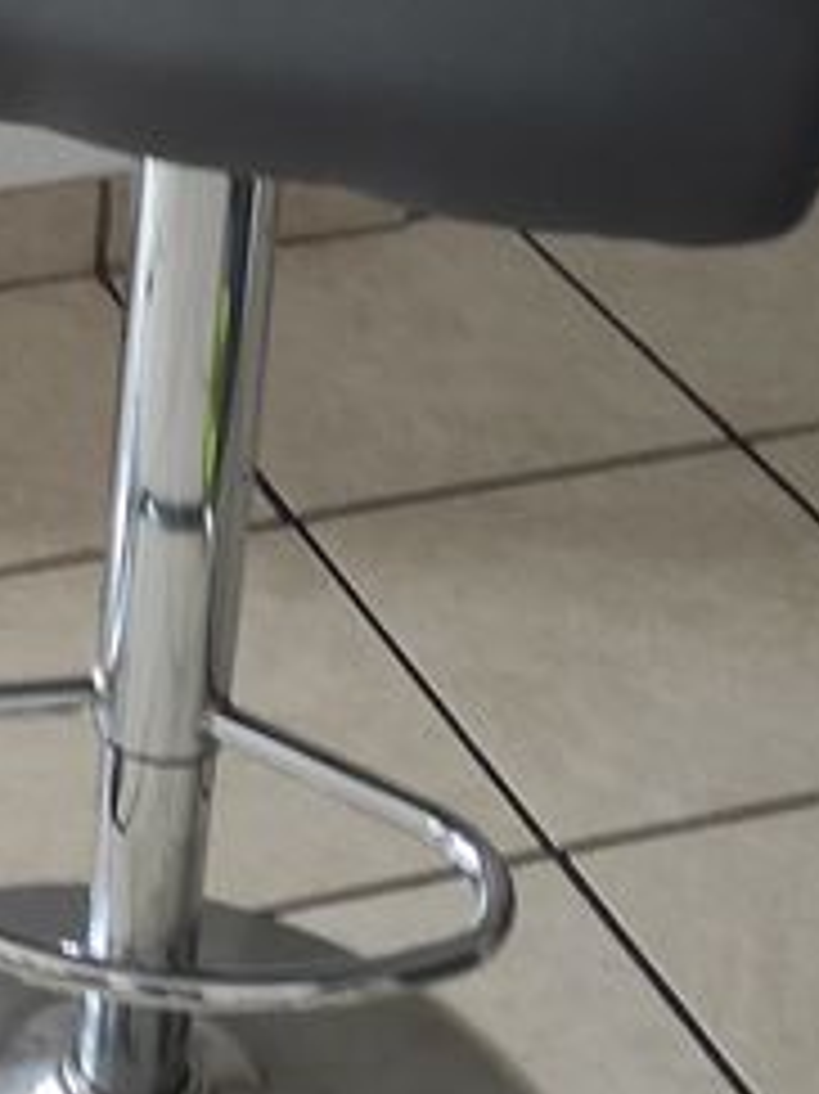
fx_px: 3252
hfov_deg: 13.5
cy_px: 0
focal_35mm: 103
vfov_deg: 18.6
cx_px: -418
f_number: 1.89
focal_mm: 5.43
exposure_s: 1/33
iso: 755
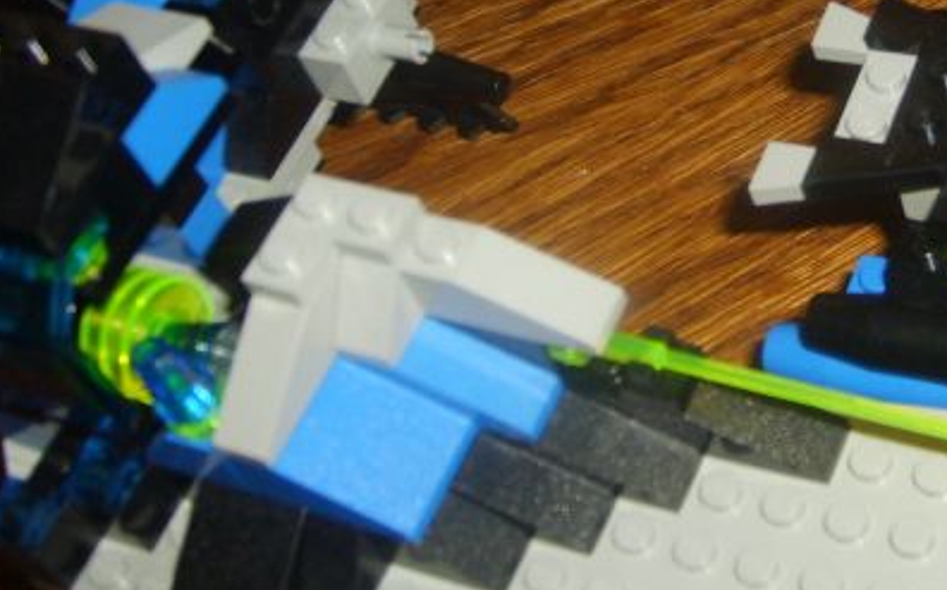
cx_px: 787
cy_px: 55
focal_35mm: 75
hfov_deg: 26.9
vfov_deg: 17.1
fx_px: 1935
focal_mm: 5.8
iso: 100
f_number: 2.8
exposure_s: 1/45
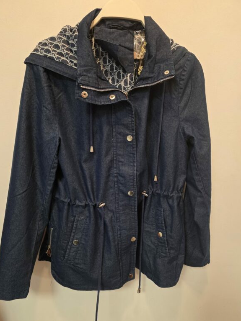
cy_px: 166
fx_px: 223
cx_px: 118
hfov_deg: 56.8
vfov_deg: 71.6
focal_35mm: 24
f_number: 1.7
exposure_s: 1/100
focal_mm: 6.3
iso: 320
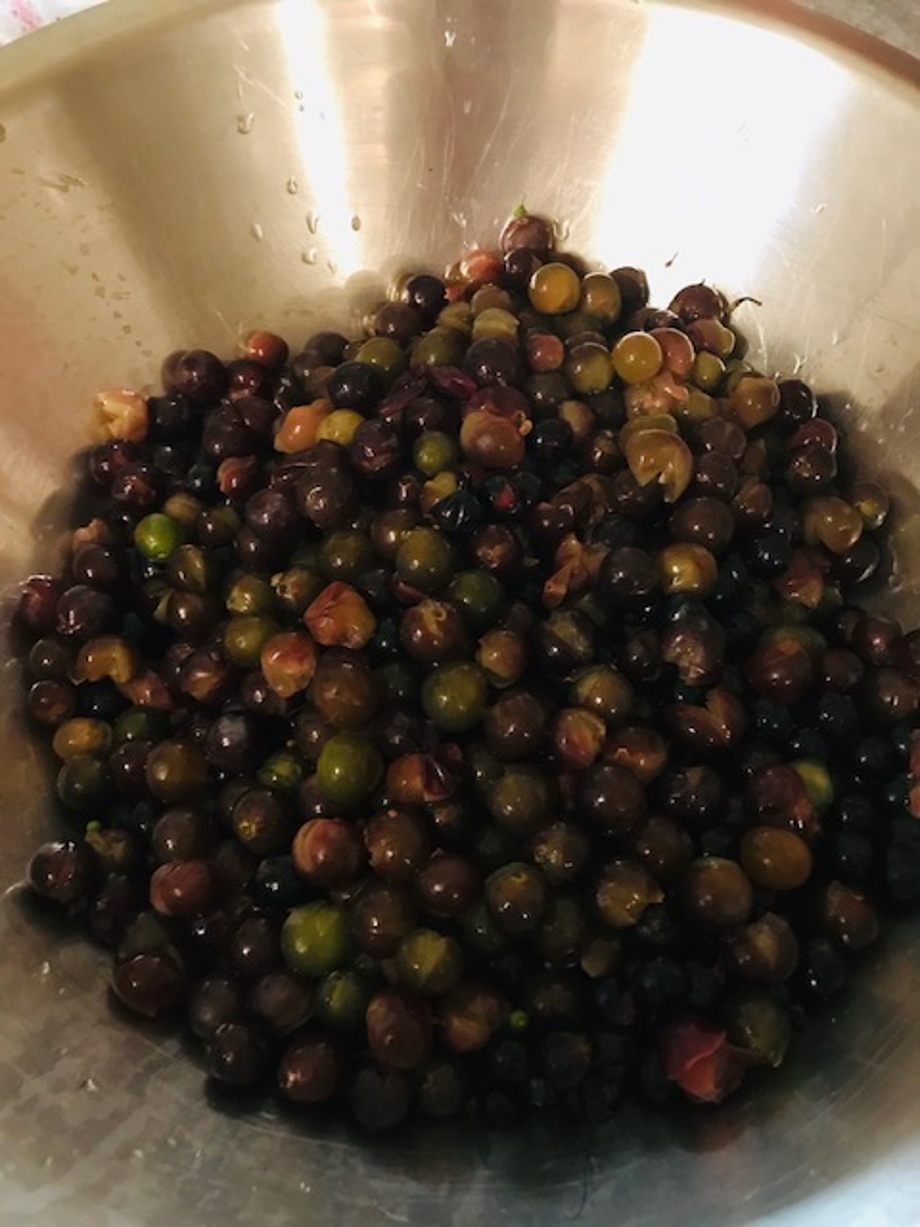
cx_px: 460
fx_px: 992
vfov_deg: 63.4
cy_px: 614
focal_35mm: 28
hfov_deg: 49.7
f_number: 1.8
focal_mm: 3.99
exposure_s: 1/4
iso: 100
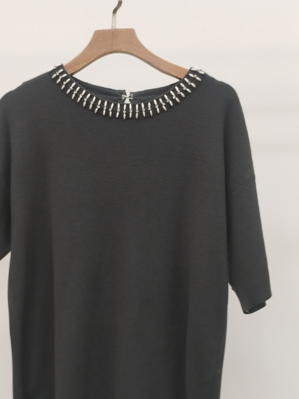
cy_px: 241
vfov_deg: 44.5
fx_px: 484
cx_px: 104
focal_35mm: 42
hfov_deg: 34.1
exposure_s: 1/60
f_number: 1.8
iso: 246
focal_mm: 4.75
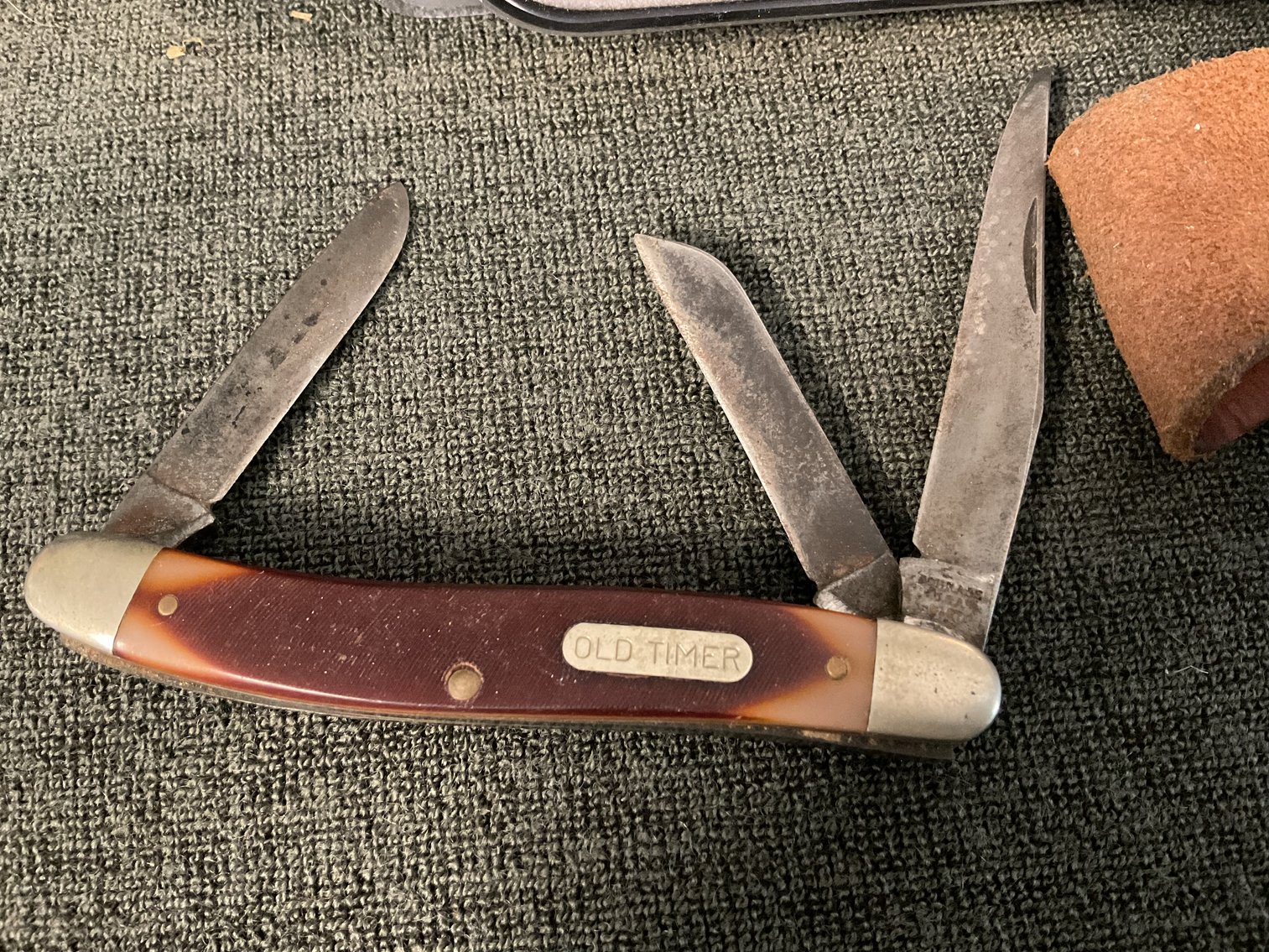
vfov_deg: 48.2
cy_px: 476
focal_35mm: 29
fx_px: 1063
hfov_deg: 61.7
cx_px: 634
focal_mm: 3
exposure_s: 1/20
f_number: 1.8
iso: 500
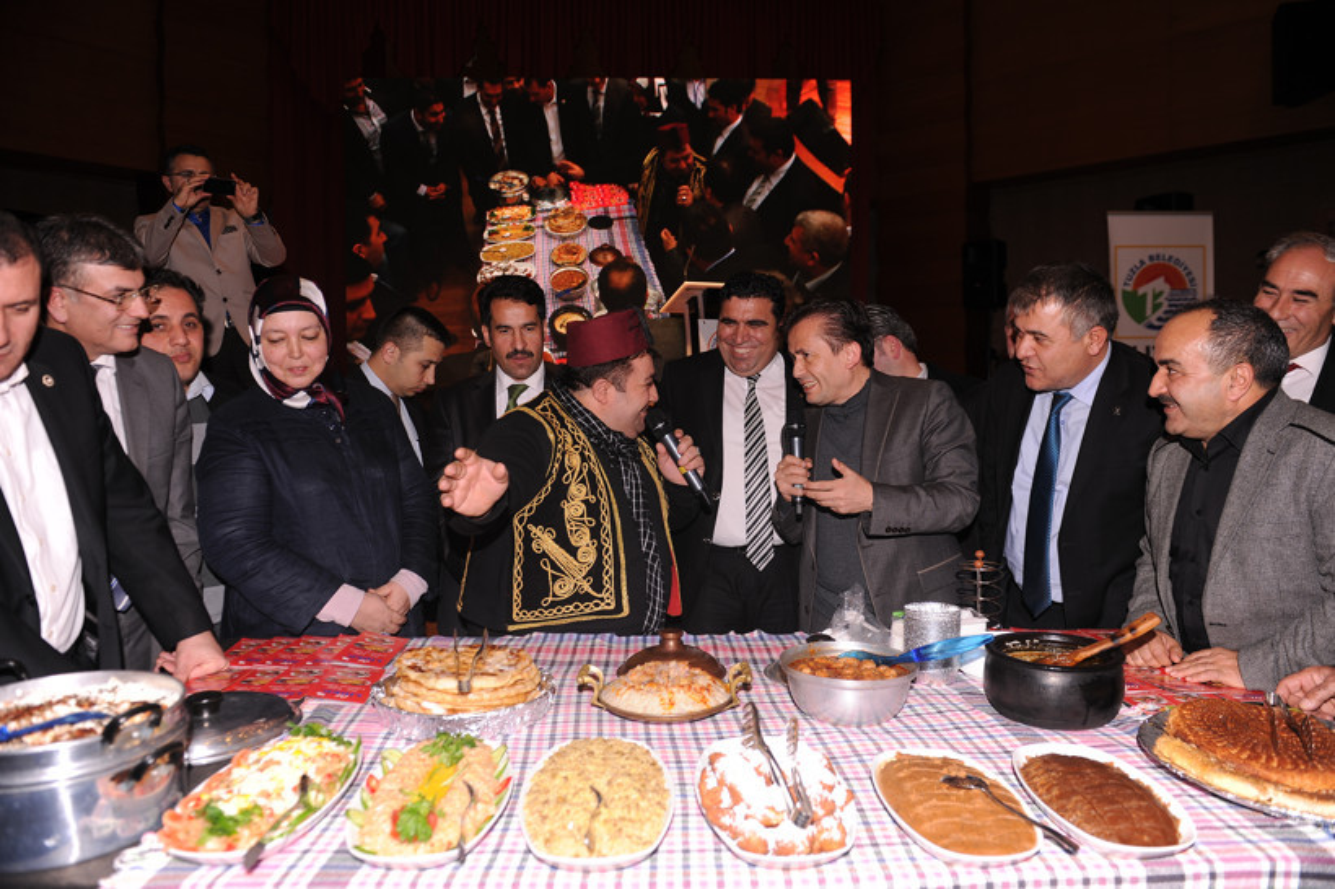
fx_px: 890
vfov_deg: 53.1
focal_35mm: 24
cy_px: 444
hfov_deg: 73.8
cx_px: 668
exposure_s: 1/60
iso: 100
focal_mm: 24
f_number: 4
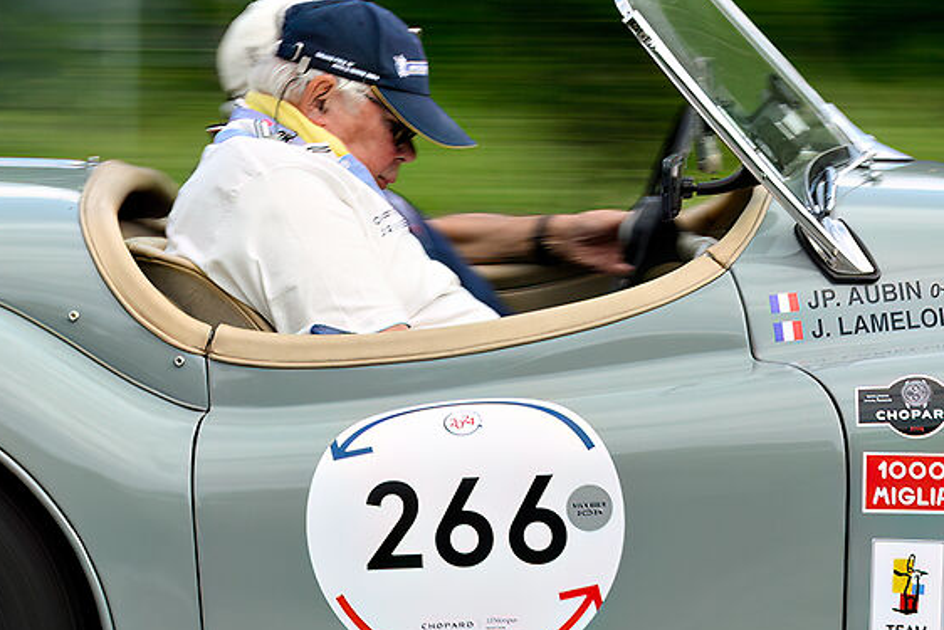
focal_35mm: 222
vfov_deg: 6.2
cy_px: 35
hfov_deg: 9.2
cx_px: 783
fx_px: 5822
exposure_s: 1/80
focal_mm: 52
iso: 80
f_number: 8
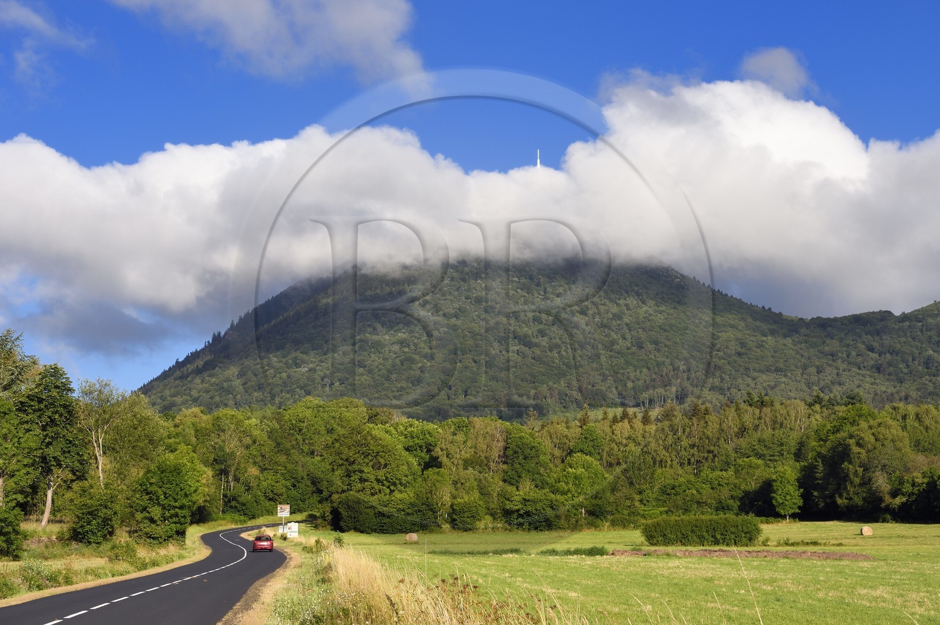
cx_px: 470
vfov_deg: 21.9
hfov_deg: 32.4
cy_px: 312
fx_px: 1618
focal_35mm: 62
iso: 200
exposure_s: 1/250
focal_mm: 62
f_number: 13
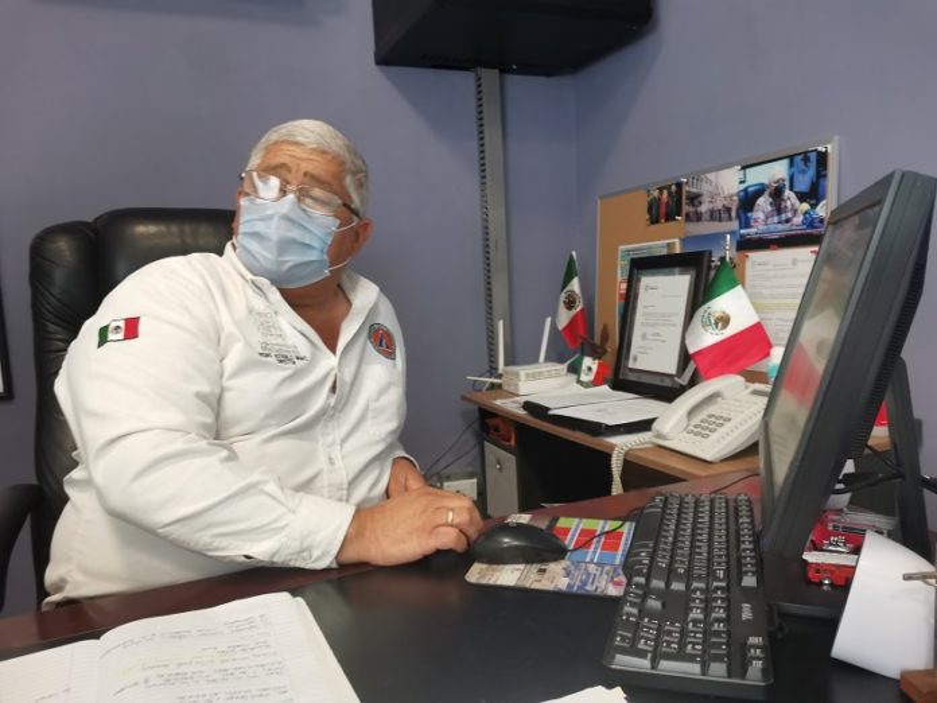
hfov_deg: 67.3
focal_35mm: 26
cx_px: 468
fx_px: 704
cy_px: 352
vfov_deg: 53.1
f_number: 1.8
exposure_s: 1/60
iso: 320
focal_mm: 4.75
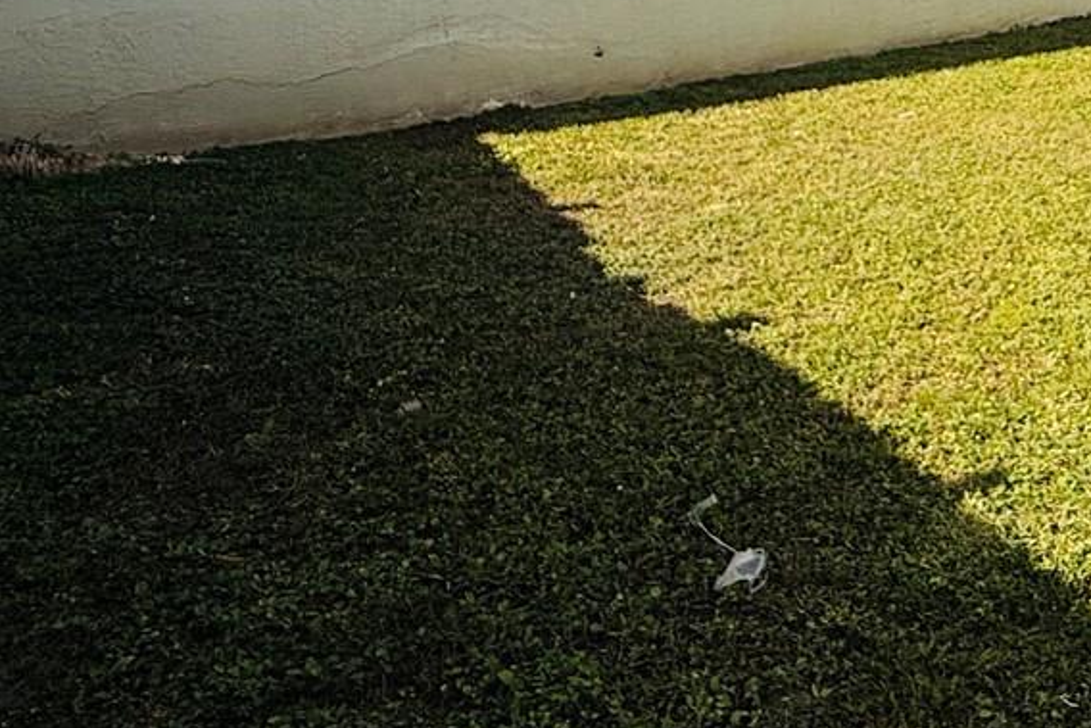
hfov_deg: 41.6
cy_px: -169
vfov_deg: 28.1
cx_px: 1074
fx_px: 1243
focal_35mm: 41
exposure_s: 1/2092
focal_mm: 2.22
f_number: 2.2
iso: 50
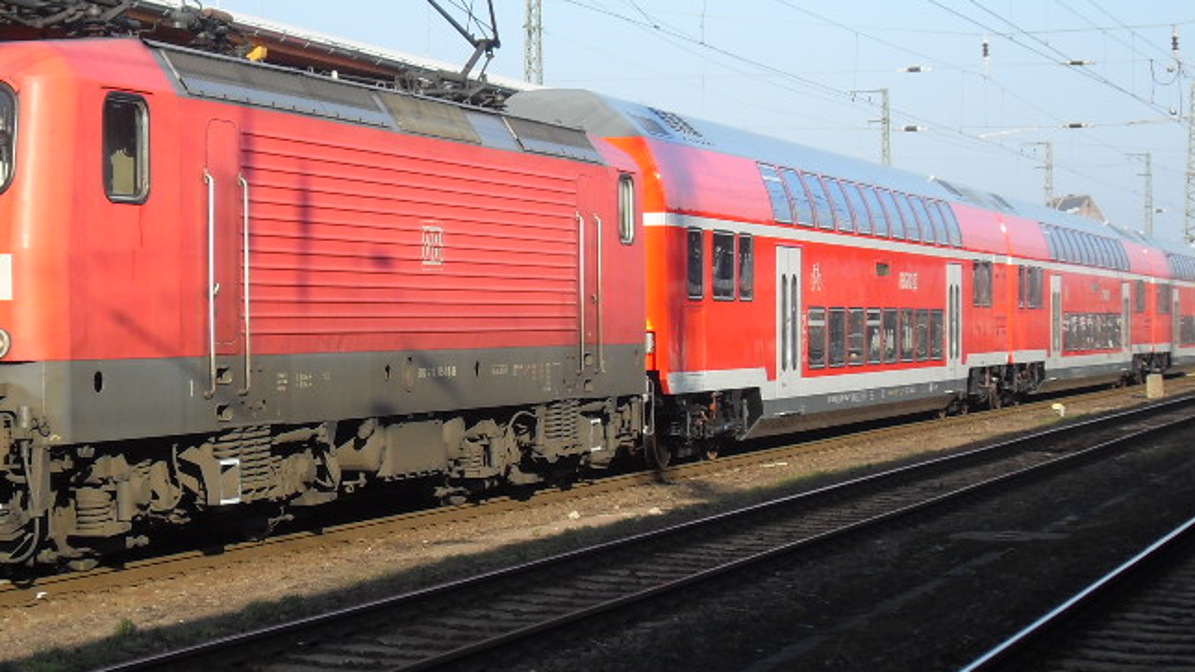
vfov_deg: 11.9
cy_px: 280
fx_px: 3232
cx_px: 472
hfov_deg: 20.9
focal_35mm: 102
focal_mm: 10.1
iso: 80
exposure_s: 1/350
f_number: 3.7
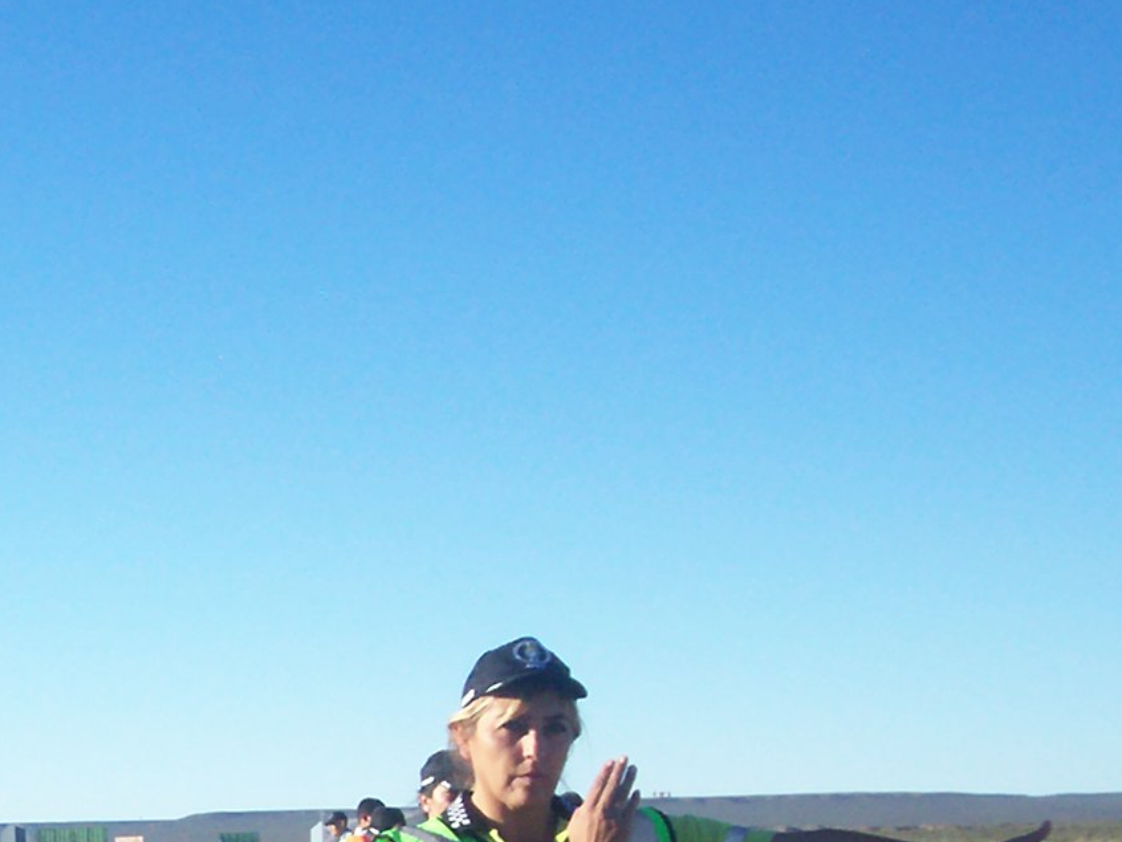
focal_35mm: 98
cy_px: 1036
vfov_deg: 14.6
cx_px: -243
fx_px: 3177
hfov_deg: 18.9
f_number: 4.5
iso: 100
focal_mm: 5.9
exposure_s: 1/434
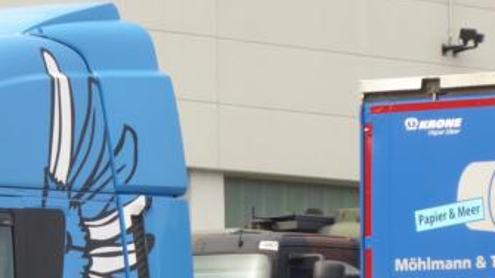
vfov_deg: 3.4
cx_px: 19
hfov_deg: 6.0
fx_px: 4709
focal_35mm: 359
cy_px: 392
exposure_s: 1/125
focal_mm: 22.3
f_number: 5.2
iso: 100
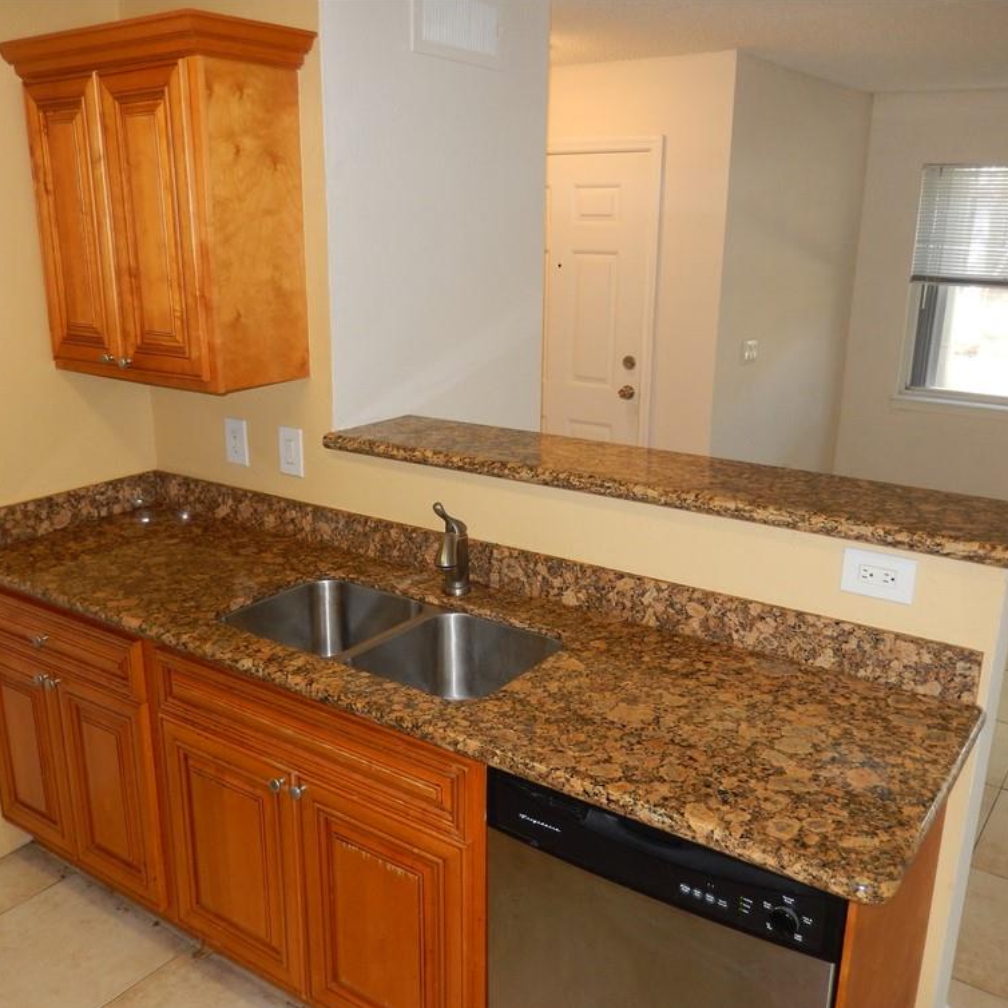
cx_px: 477
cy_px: 511
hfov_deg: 54.0
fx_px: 988
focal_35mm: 30
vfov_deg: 54.0
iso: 200
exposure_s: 1/30
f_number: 3.4
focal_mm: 4.5
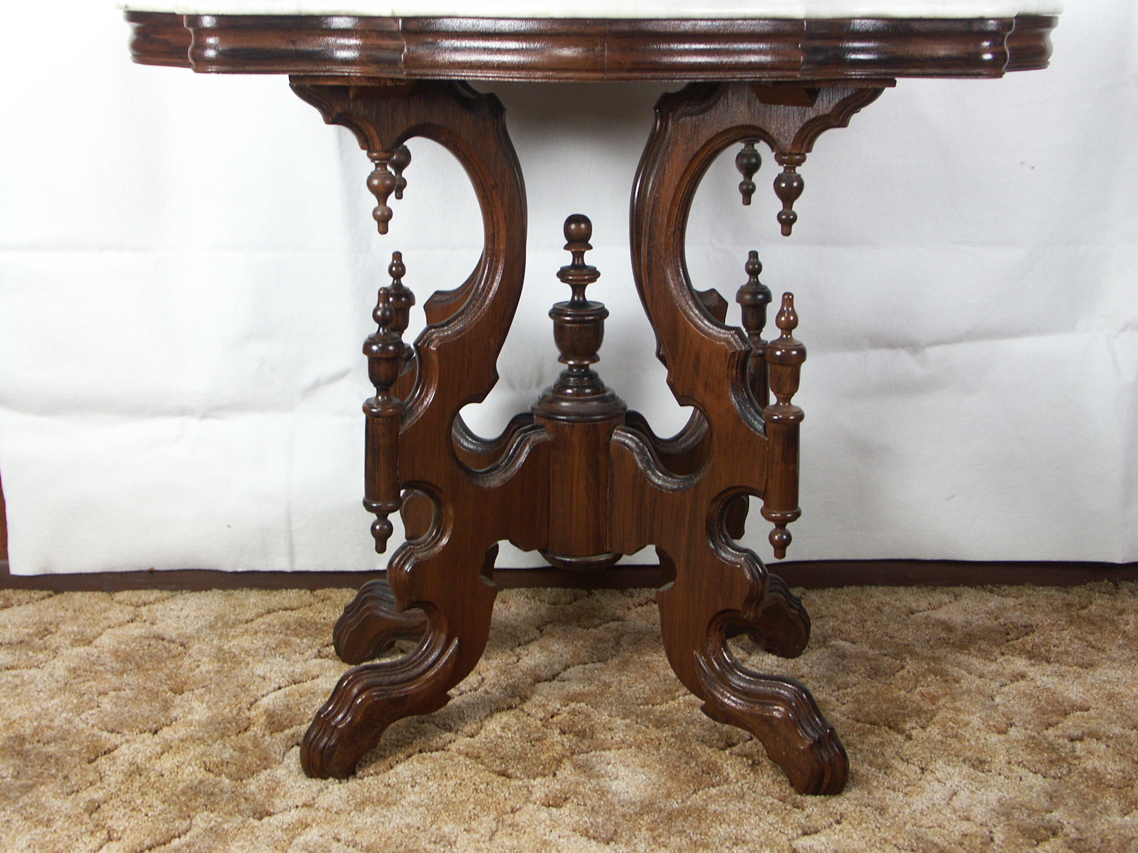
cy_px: 426
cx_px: 569
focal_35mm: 40
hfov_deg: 46.8
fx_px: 1315
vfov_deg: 36.0
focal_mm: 10.26
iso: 100
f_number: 2.8
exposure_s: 1/13
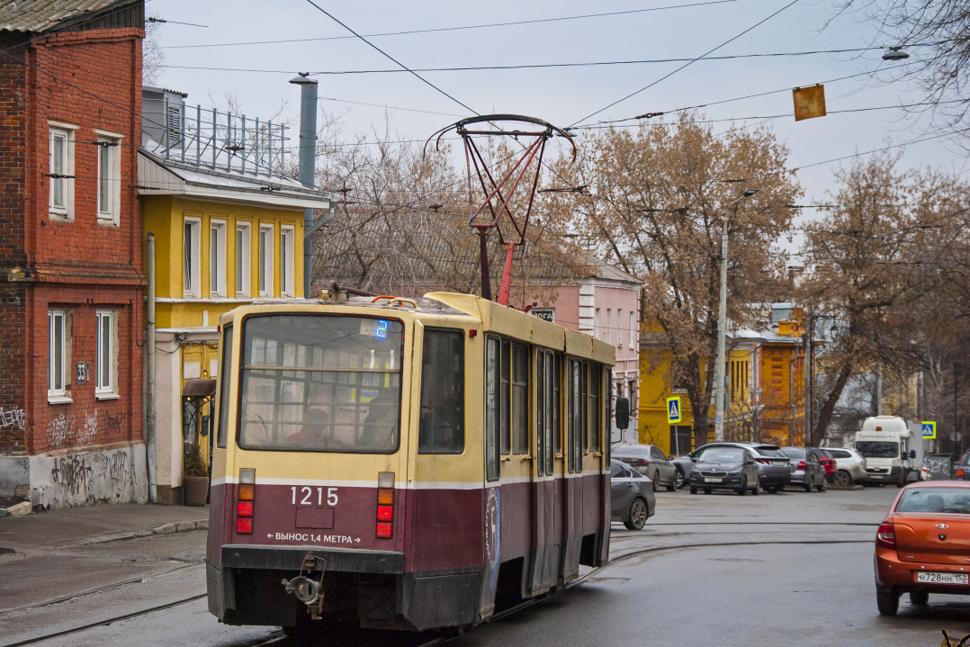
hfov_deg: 19.4
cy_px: 315
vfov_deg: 13.0
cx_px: 389
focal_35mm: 105
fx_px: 2829
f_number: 5
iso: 200
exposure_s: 1/1000
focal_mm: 58
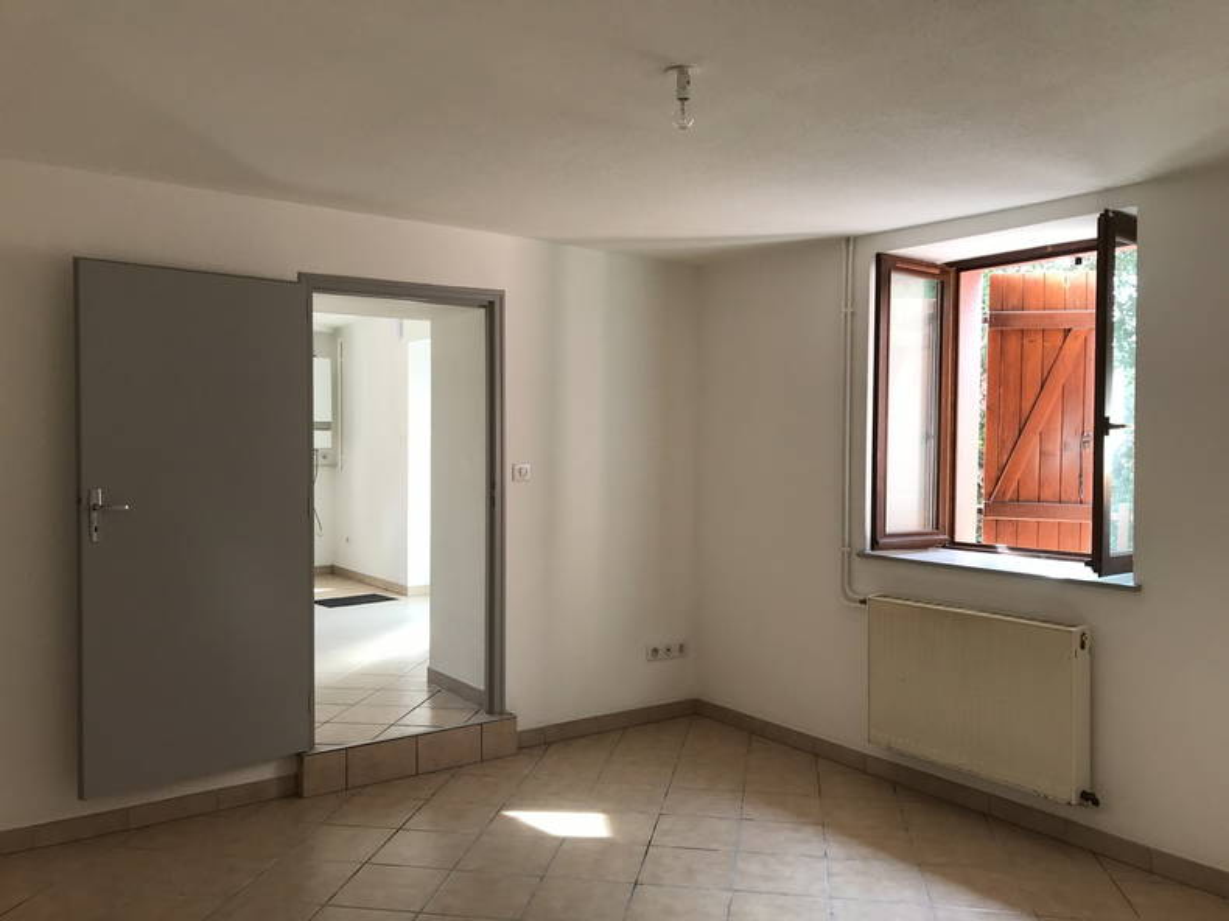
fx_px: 994
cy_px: 460
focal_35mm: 28
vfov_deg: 49.7
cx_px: 614
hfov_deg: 63.5
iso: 25
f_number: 1.8
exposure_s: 1/50
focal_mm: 3.99
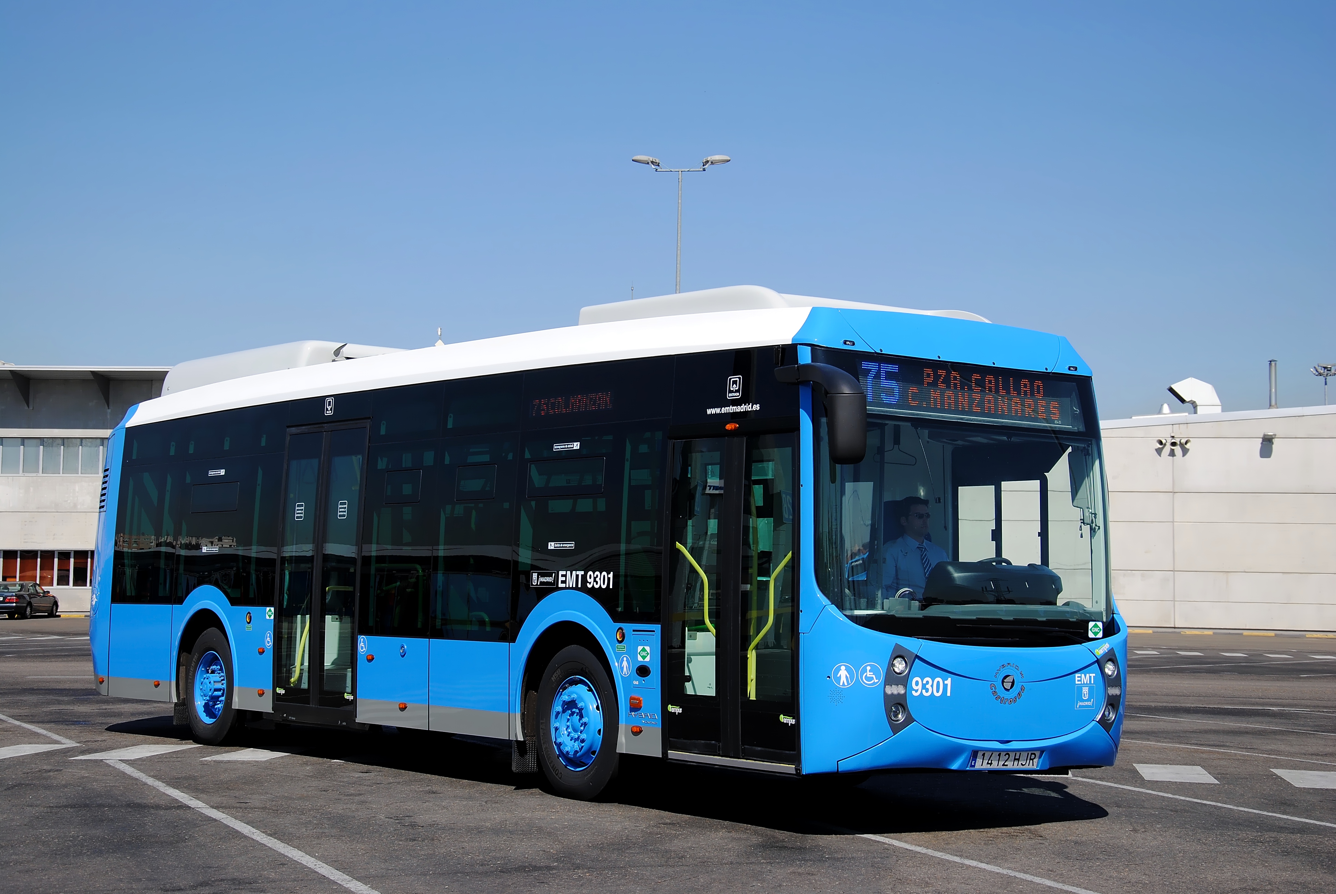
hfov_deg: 33.4
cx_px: 668
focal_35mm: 60
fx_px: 2229
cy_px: 447
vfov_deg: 22.7
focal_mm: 40
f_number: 6.3
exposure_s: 1/500
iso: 100
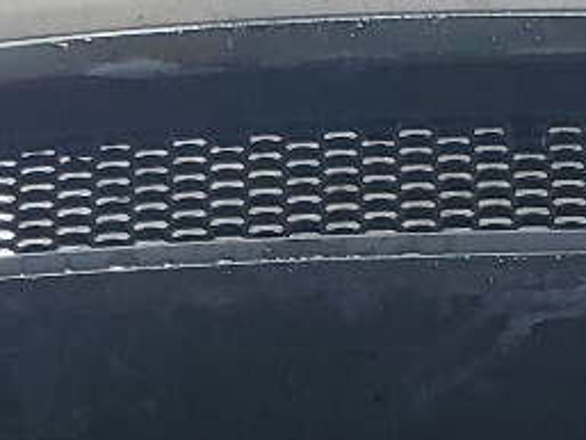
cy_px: 948
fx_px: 2744
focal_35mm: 162
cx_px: 657
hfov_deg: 12.0
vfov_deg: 8.6
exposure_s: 1/556
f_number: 1.5
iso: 50
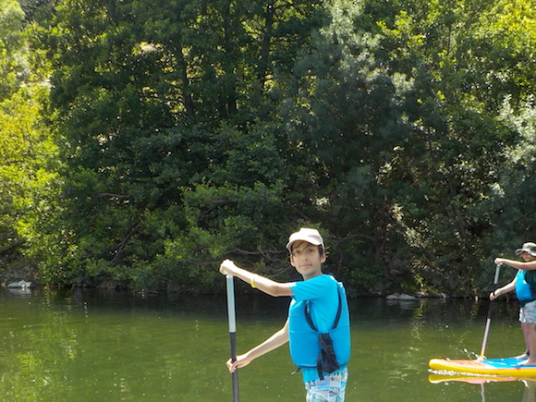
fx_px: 821
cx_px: 330
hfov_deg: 36.0
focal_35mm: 53
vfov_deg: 27.0
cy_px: 322
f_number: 3.3
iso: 125
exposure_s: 1/400
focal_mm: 4.1
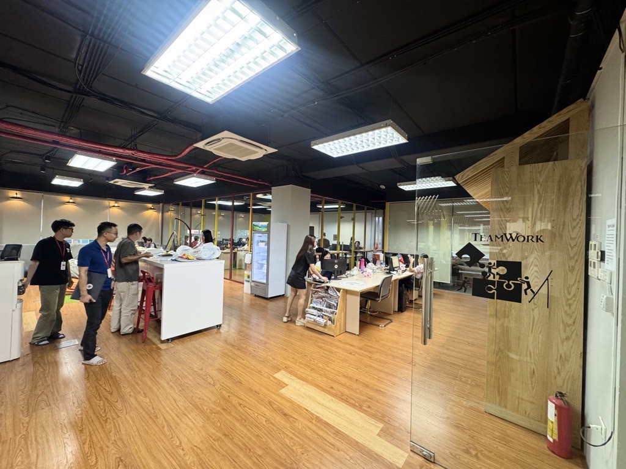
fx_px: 253
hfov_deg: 102.1
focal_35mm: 14
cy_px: 234
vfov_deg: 85.7
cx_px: 313
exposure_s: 1/50
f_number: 2.2
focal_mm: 2.22
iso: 250
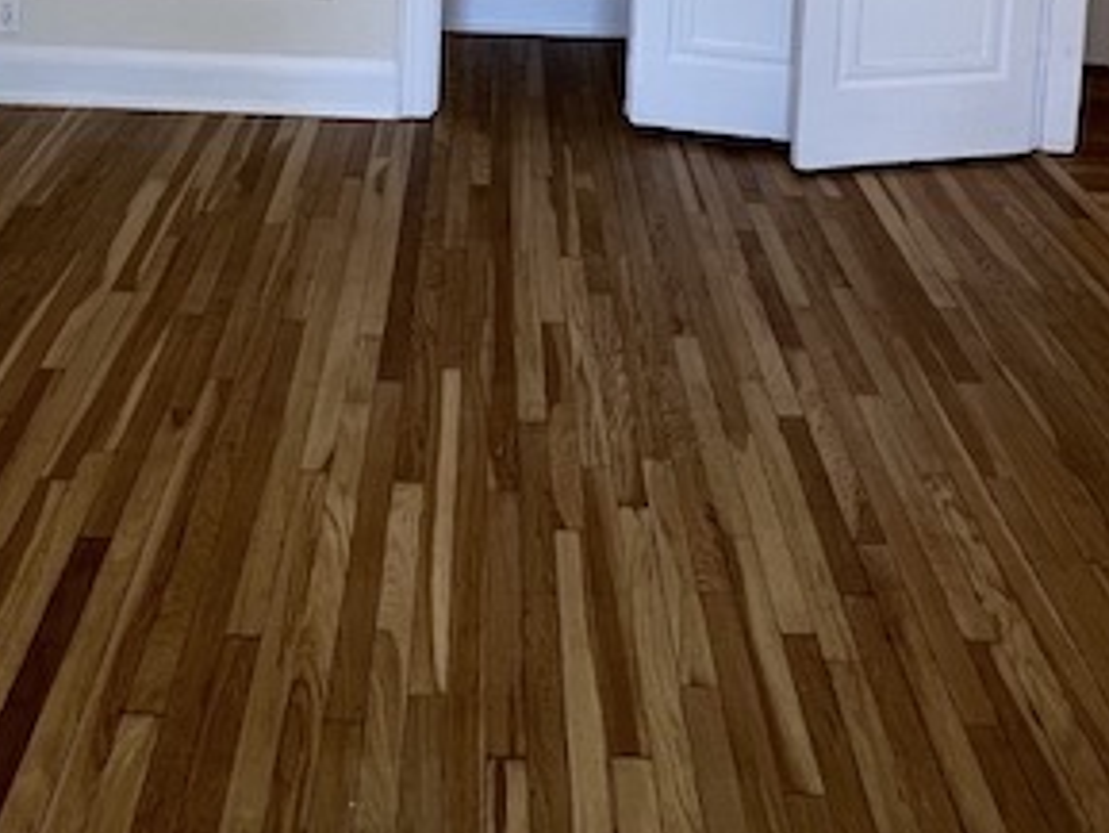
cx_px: 495
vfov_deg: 30.2
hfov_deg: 51.2
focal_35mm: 36
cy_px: -288
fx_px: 1154
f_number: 1.8
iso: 160
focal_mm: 1.57
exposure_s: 1/120
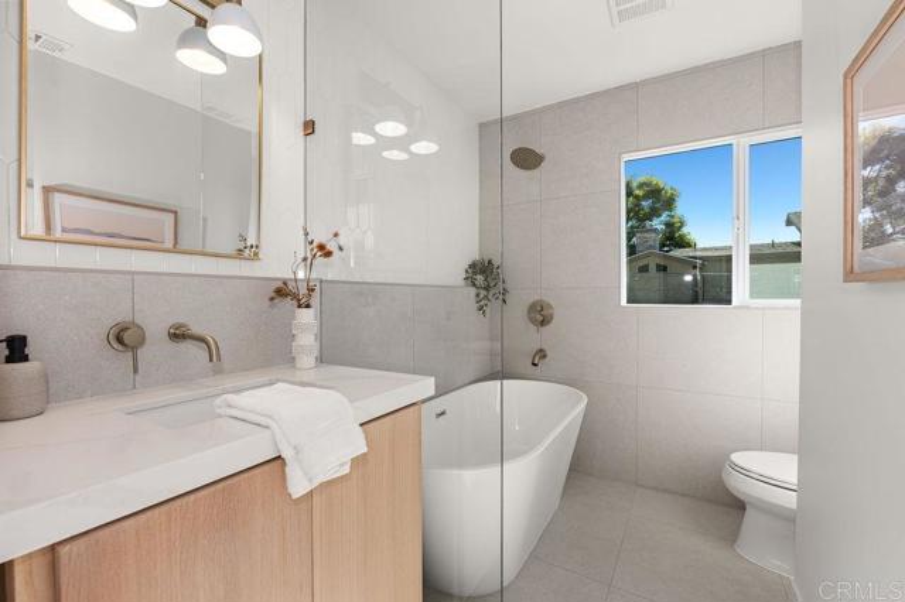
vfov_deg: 77.3
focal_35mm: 15
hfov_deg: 100.4
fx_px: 377
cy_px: 301
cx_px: 452
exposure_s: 1/50
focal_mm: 15
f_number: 6.3
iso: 100
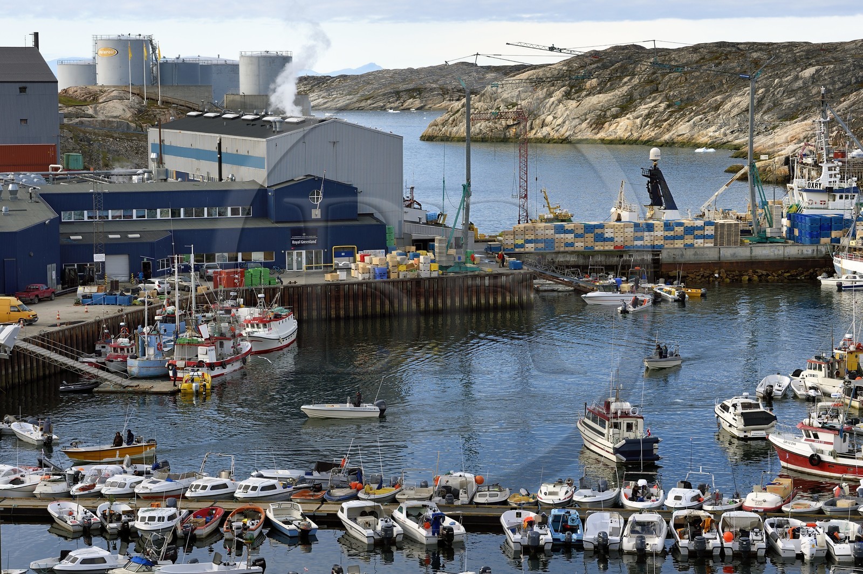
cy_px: 287
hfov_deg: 22.6
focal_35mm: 90
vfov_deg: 15.2
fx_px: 2156
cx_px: 432
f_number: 9
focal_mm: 90
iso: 200
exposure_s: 1/320
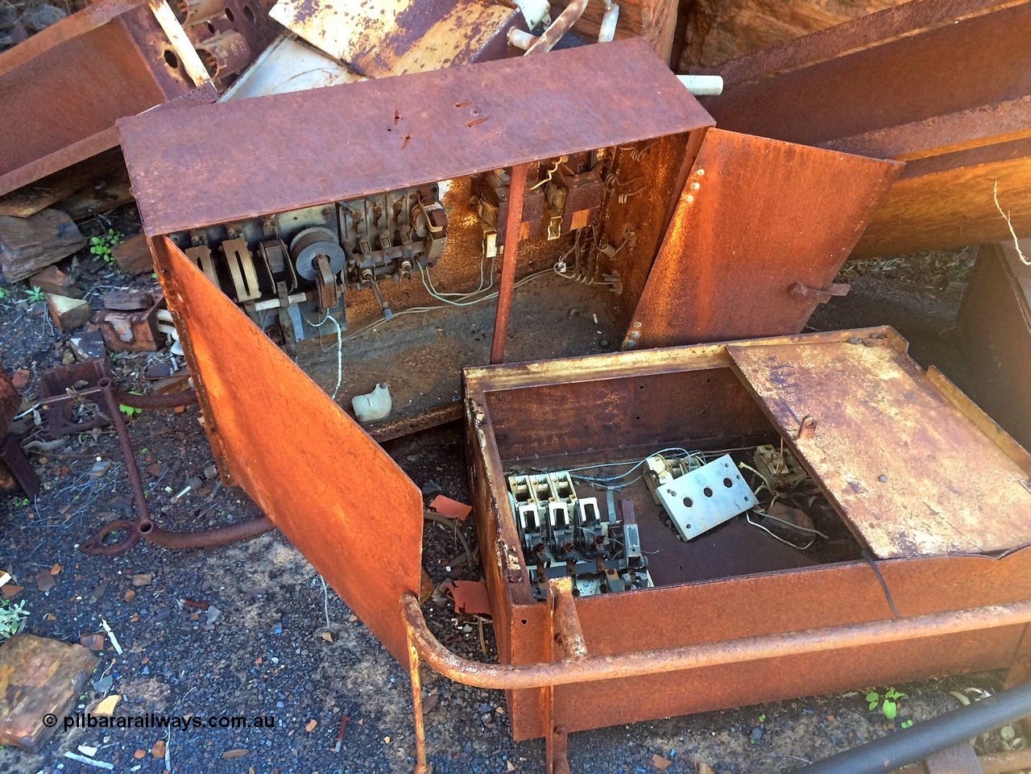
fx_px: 864
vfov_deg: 48.2
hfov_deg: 61.7
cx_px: 516
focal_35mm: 29
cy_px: 387
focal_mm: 4.15
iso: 50
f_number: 2.2
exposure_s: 1/33
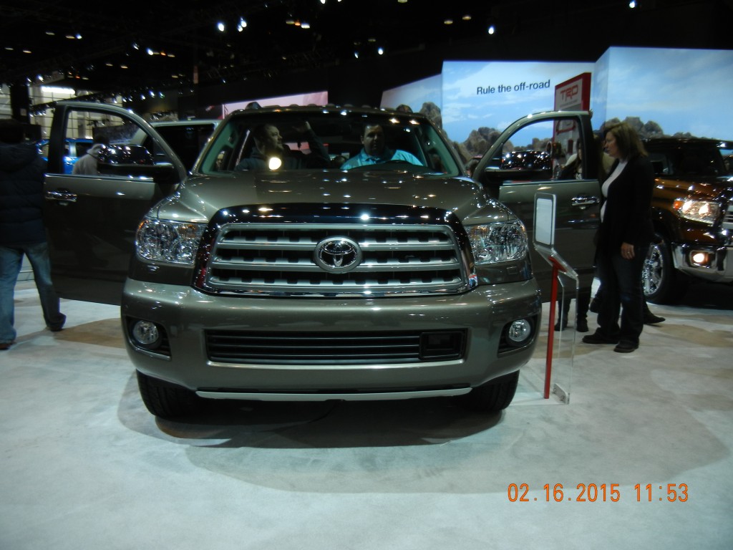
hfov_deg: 60.0
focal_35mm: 30
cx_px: 366
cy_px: 275
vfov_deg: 46.8
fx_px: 635
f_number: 3.5
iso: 160
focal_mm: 5.4
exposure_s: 1/108
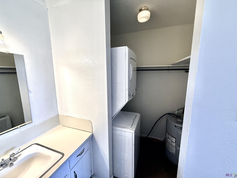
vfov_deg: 85.7
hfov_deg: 102.1
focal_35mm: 14
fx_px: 96
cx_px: 118
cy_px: 89
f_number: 2.2
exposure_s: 1/120
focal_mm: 2.22
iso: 200
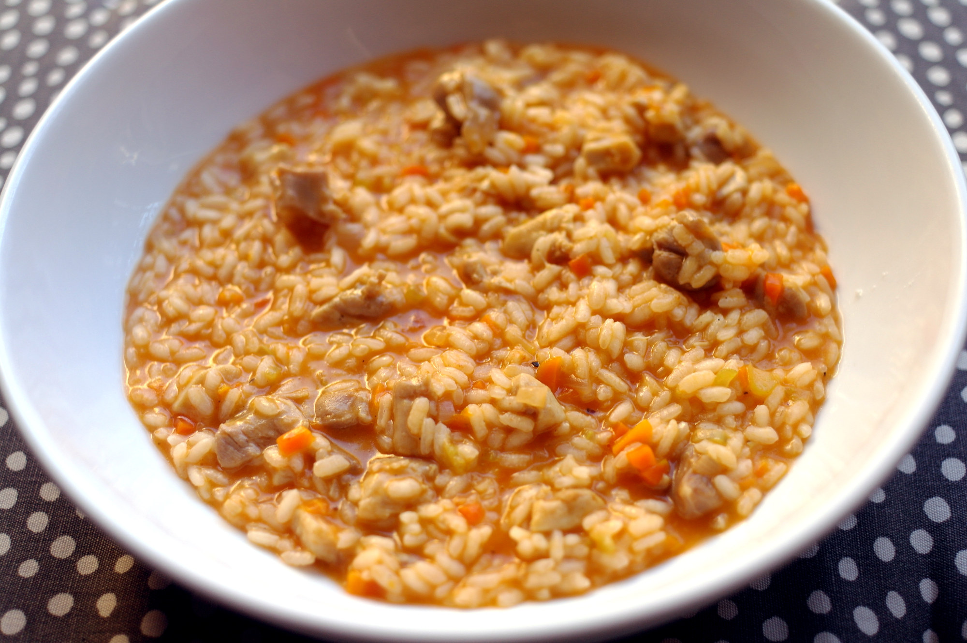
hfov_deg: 42.8
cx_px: 484
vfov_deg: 29.2
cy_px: 322
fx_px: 1235
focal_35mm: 46
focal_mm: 30
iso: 100
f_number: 2.2
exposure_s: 1/180
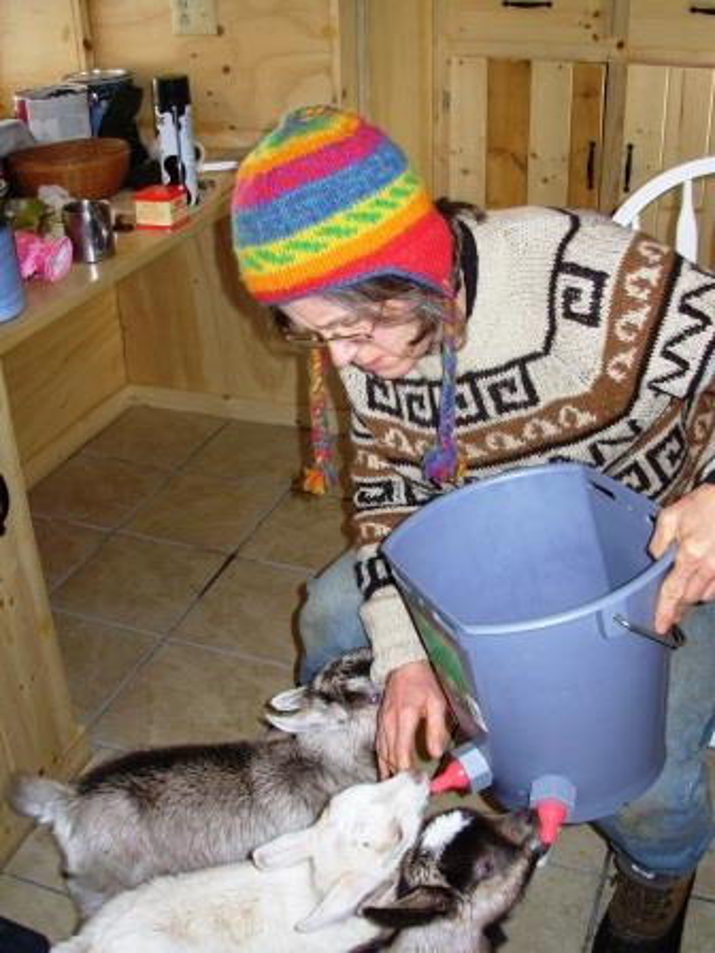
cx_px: 358
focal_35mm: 38
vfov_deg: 49.0
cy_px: 476
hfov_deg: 37.7
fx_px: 1047
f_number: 2.9
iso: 50
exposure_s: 1/32
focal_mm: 6.3
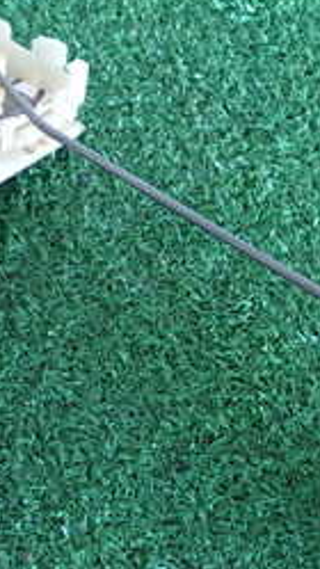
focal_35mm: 84
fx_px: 1268
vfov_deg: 25.2
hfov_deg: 14.4
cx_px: 130
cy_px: 354
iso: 320
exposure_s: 1/30
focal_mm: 5.79
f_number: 2.4
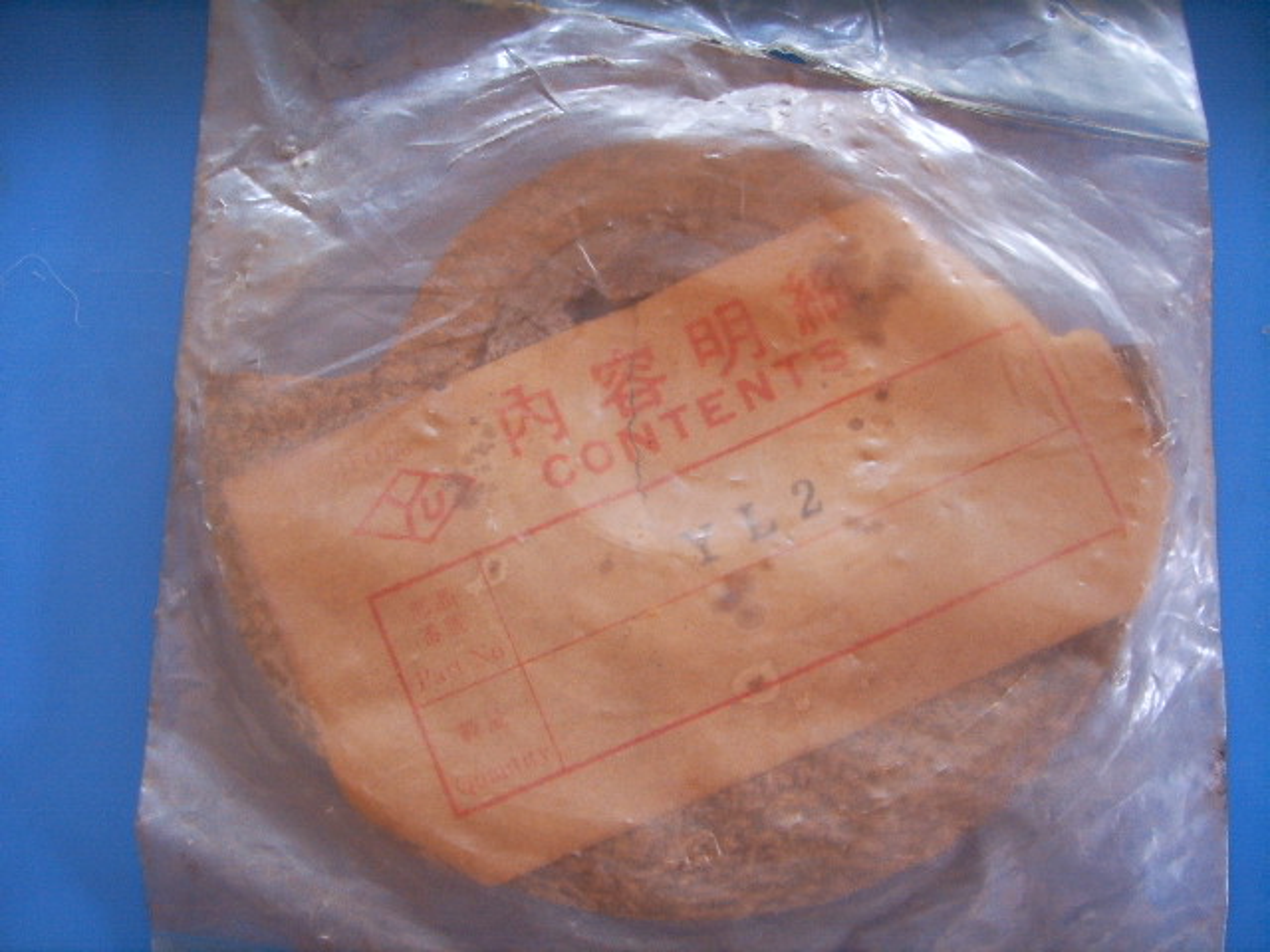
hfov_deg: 47.9
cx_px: 635
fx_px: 1431
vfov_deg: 36.8
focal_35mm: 39
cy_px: 476
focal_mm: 6.6
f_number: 3.5
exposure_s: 1/20
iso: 150
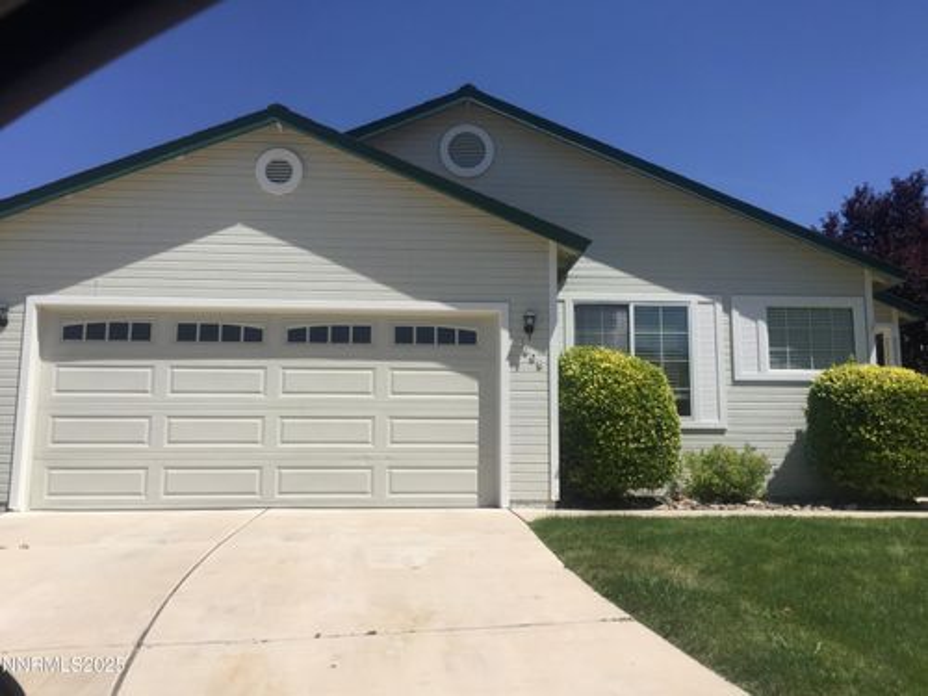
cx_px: 464
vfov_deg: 48.2
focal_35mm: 29
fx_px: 777
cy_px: 348
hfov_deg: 61.7
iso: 32
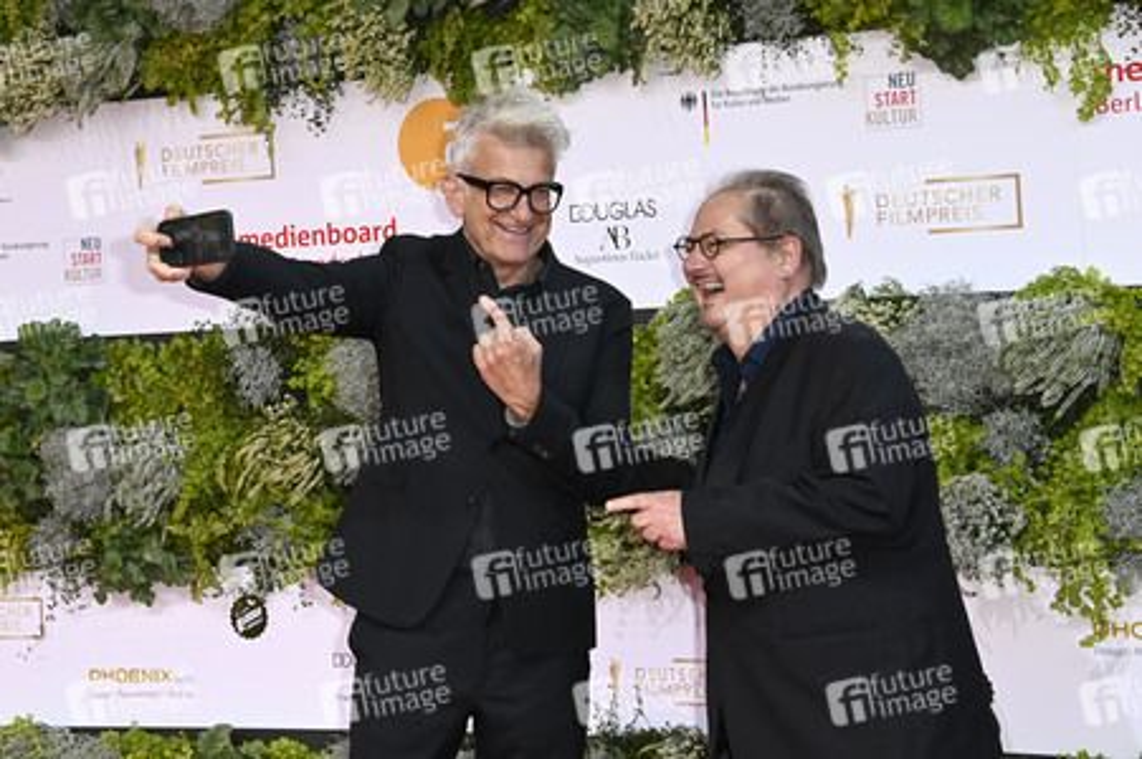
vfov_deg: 20.9
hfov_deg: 31.0
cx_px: 571
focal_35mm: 65
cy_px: 380
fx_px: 2060
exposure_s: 1/250
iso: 400
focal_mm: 65
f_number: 6.3
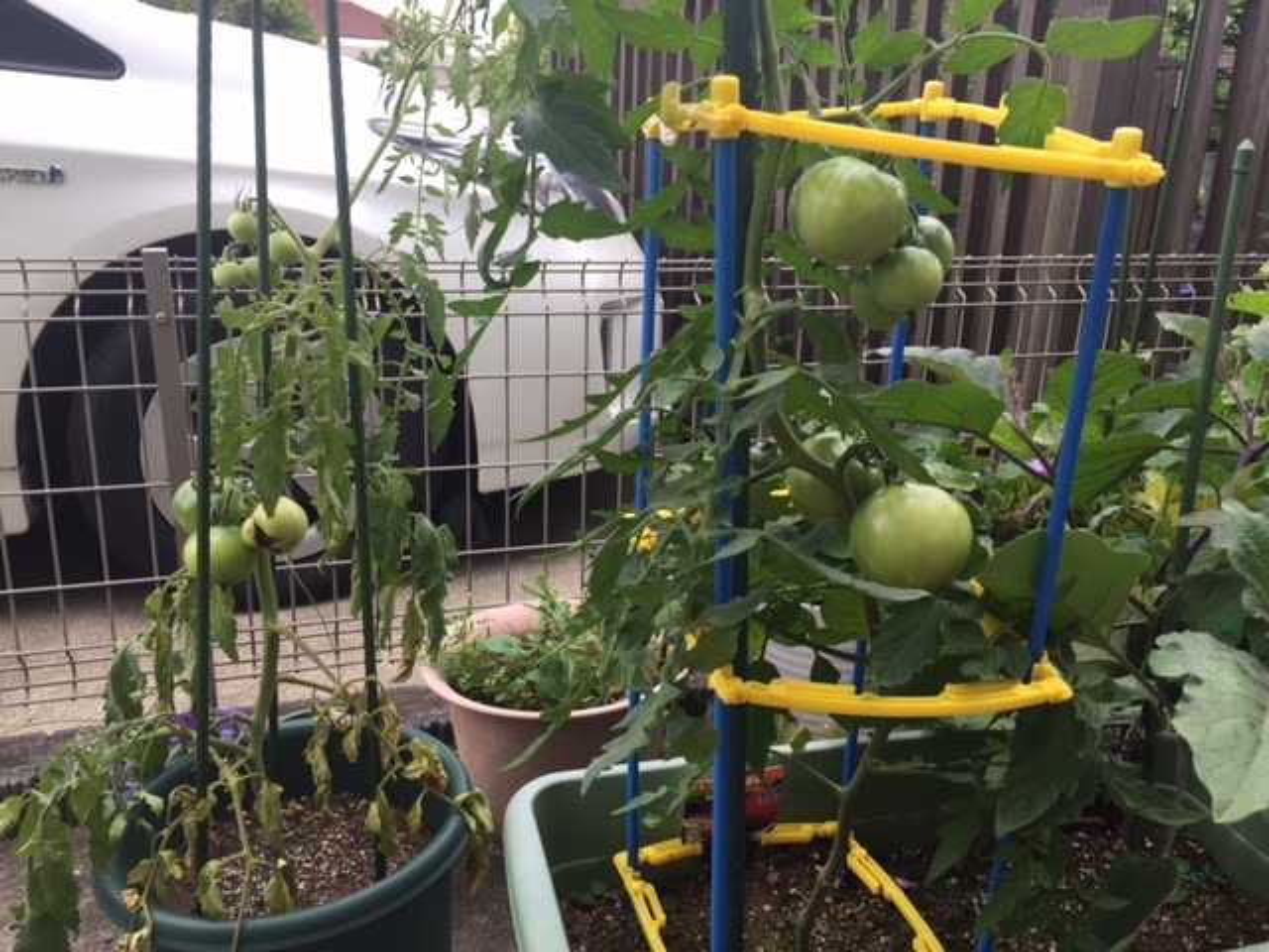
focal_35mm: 29
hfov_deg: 61.7
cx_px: 634
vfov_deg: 48.2
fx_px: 1063
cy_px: 476
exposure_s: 1/120
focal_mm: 4.15
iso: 32
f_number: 2.2
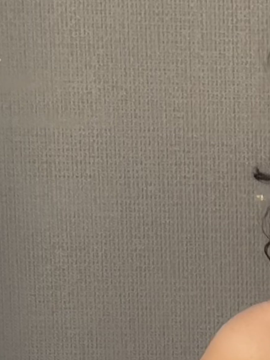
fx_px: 1716
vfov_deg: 11.5
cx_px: 421
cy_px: 528
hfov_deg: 8.8
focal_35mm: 165
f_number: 1.78
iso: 80
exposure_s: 1/61
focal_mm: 6.86
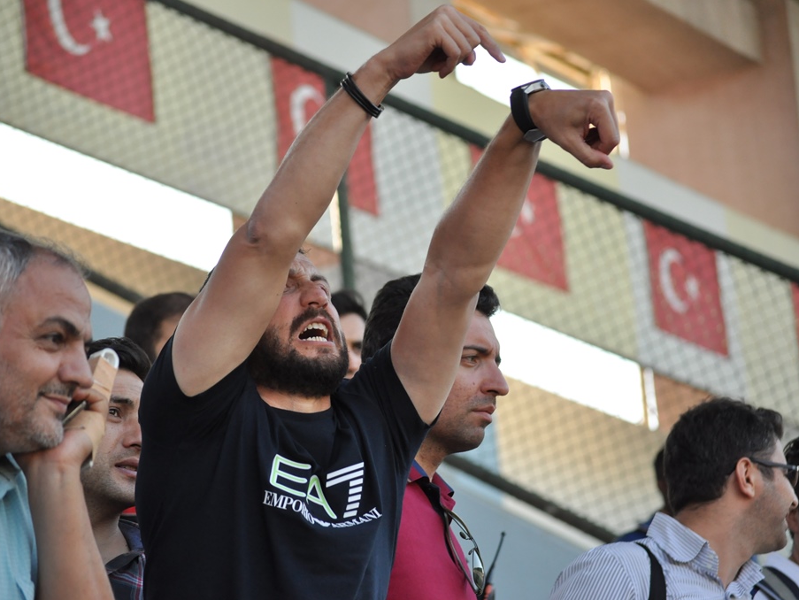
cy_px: 300
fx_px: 3695
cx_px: 392
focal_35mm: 160
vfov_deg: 9.3
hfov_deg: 12.3
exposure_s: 1/1000
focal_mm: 98
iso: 800
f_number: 4.5
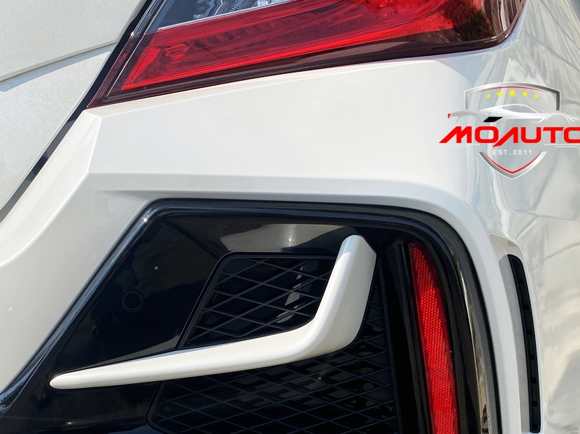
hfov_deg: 40.3
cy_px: 388
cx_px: 235
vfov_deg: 29.6
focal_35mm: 47
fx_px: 787
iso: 32
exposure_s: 1/2967
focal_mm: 4.25
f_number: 1.8
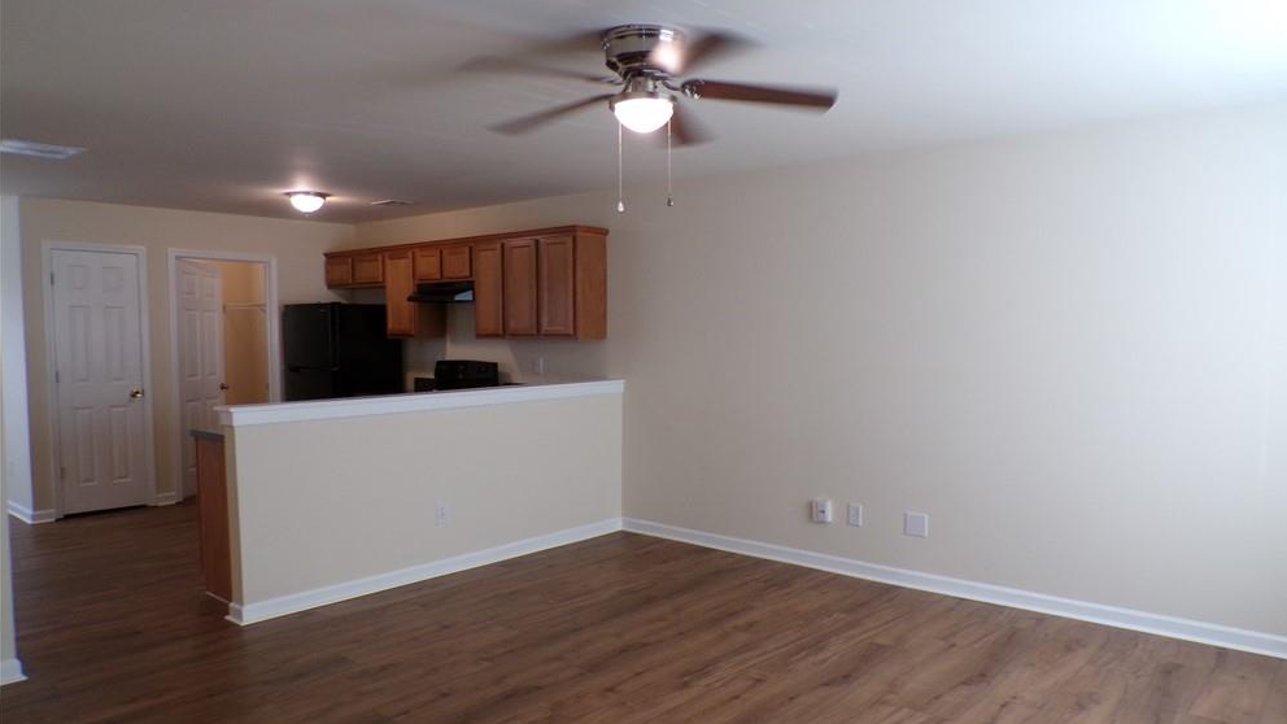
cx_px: 663
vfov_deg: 42.8
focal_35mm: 27
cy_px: 404
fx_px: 921
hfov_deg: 69.8
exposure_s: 1/34
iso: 191
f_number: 3
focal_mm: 4.3
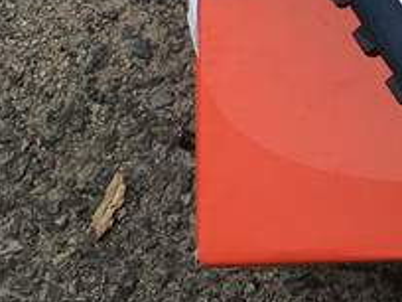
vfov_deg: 7.7
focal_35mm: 189
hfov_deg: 9.9
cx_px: 725
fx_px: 2195
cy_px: -137
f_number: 2.4
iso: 16
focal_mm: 6
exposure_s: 1/276
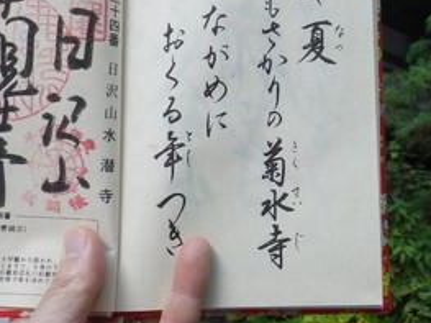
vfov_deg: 22.8
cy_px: 116
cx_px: 295
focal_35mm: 64
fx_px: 796
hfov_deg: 30.0
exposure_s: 1/50
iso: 80
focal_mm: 5
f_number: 3.5
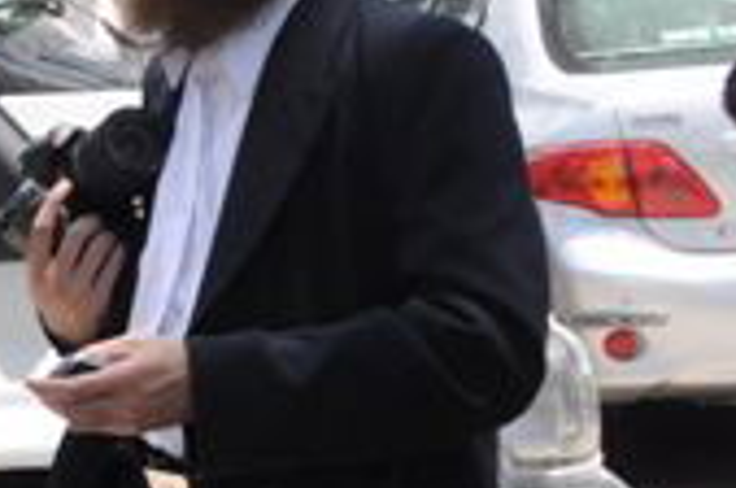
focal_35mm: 200
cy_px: 148
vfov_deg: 6.8
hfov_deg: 9.1
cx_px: -1106
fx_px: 4081
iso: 200
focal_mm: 22
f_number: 8
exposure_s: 1/250
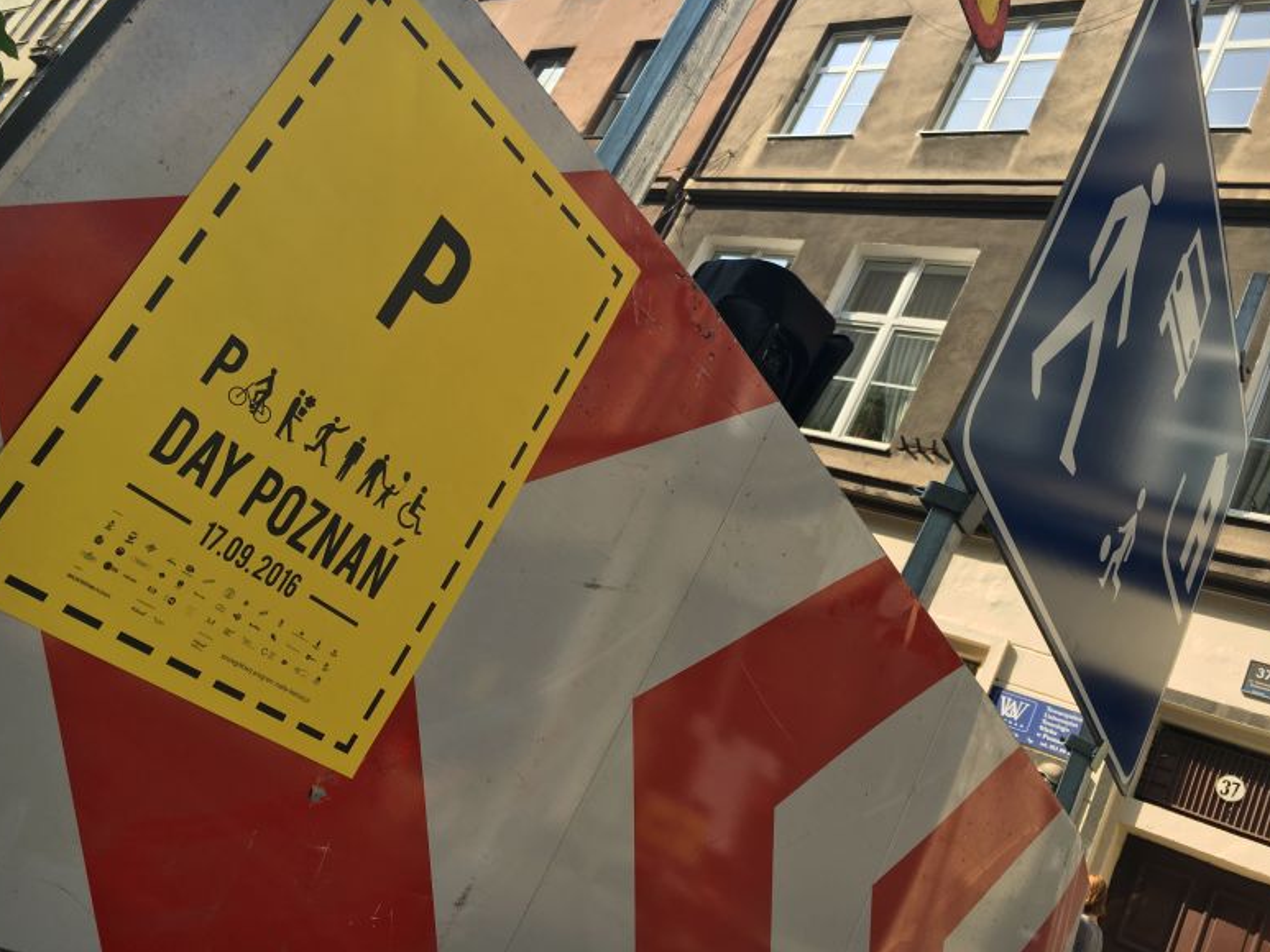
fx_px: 1101
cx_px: 636
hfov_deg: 60.0
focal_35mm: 30
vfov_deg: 46.8
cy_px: 474
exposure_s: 1/625
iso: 25
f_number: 2.2
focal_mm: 4.15
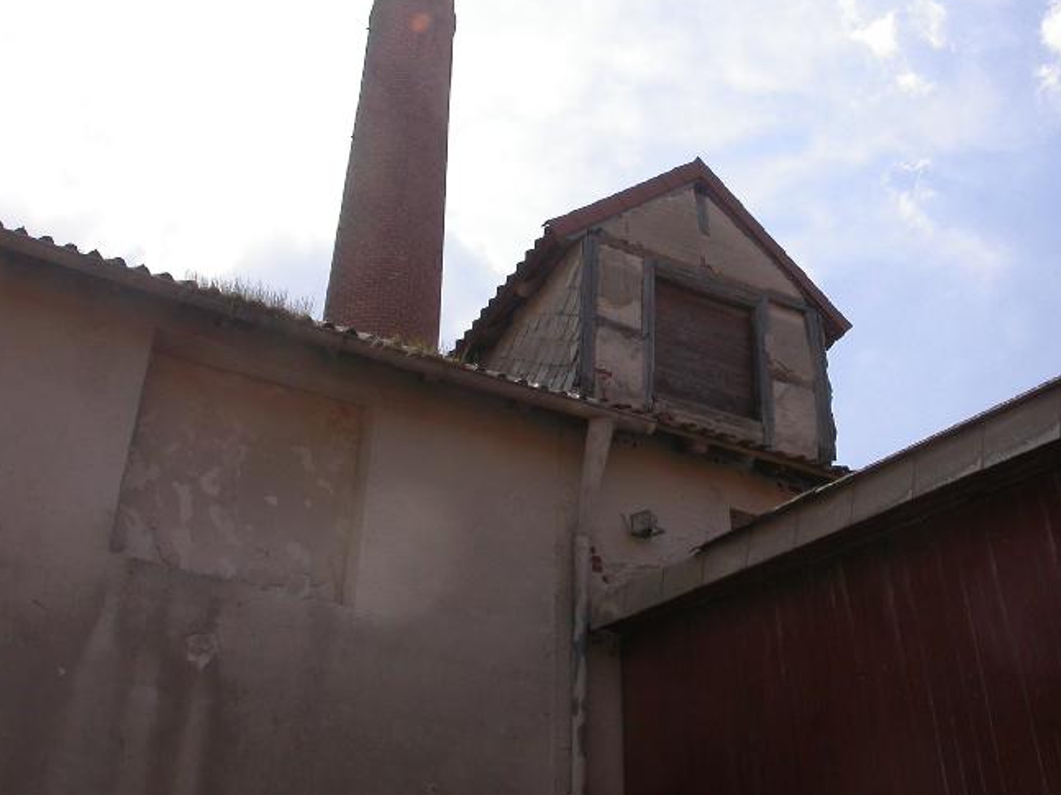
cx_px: 644
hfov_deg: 40.2
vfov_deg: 30.8
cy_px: 313
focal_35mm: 47
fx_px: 1440
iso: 100
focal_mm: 7.85
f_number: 5.3
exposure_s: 1/1269
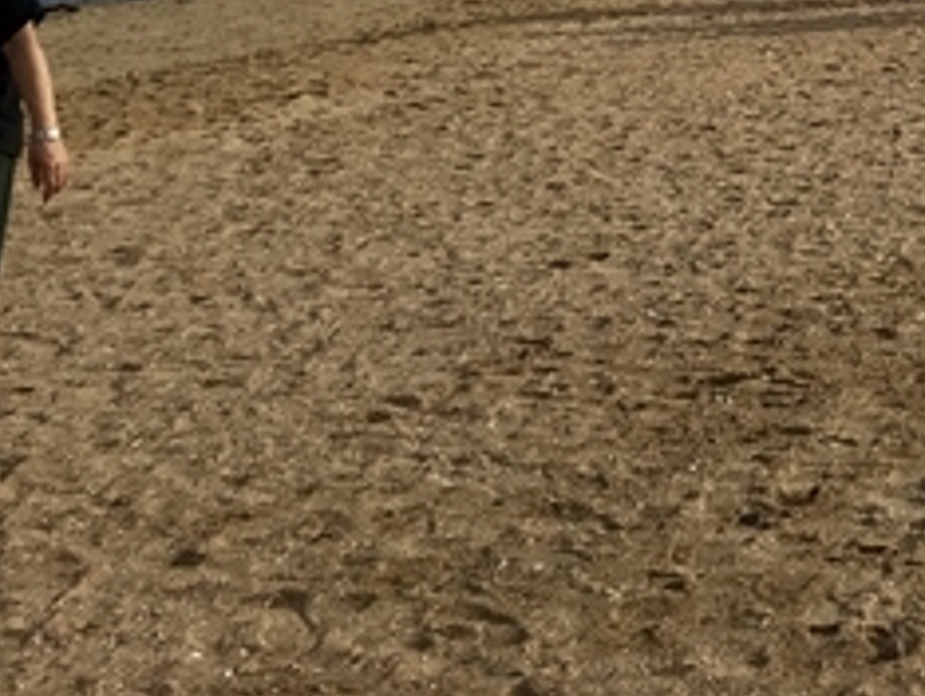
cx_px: 1395
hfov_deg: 17.7
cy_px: -403
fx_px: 2648
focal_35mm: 99
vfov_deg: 13.9
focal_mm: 4.15
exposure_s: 1/2481
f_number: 2.2
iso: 25
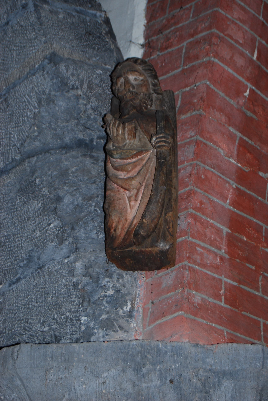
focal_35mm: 82
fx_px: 919
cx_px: 134
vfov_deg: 24.6
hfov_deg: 16.6
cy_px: 200
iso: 200
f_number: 5.6
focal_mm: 55
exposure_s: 1/60
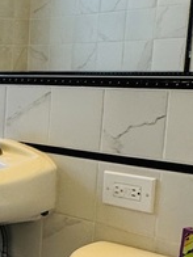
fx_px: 572
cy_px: 159
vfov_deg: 25.3
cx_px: -163
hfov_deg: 16.0
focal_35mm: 77
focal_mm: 2.22
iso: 200
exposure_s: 1/120
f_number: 2.2
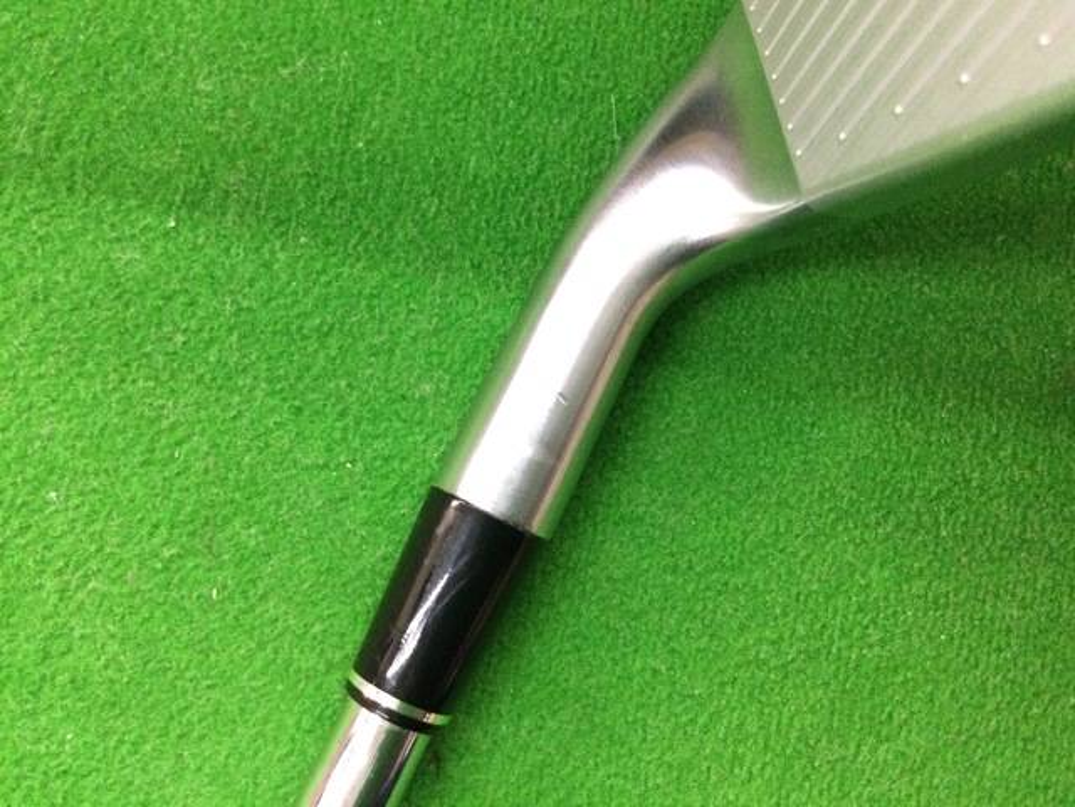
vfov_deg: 45.4
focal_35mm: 31
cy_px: 404
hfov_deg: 58.4
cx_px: 538
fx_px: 963
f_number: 2.4
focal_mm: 3.3
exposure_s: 1/30
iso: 200
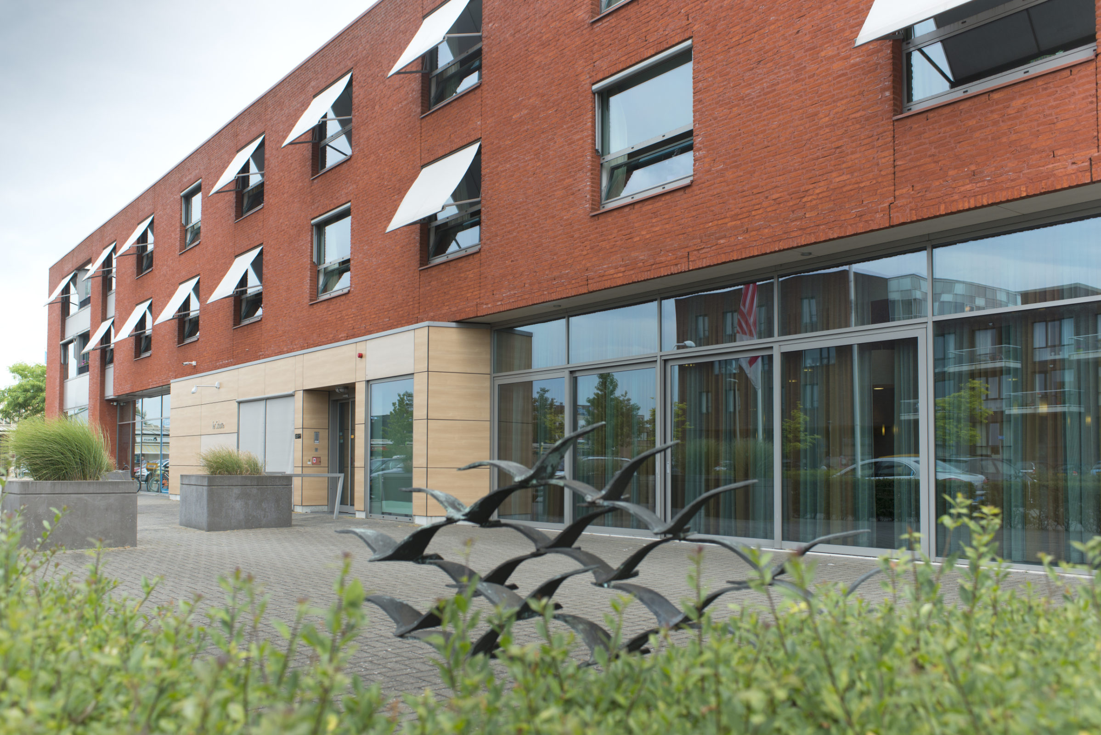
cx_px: 550
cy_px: 368
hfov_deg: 60.3
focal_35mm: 31
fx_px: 948
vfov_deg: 42.4
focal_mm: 31
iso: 200
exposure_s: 1/320
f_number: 6.3
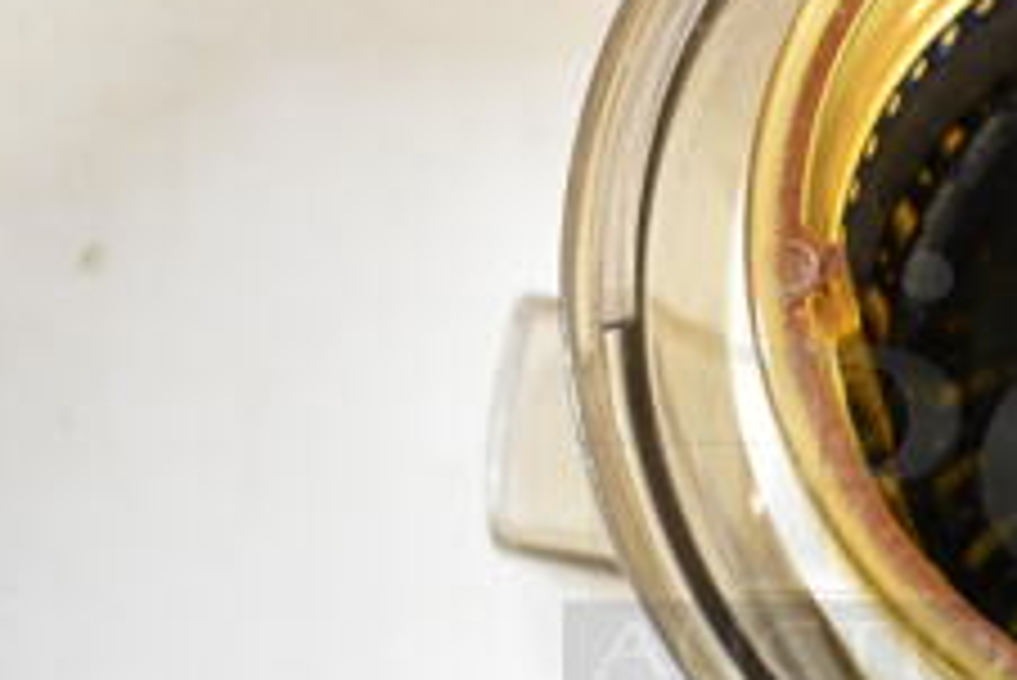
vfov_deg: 18.6
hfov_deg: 26.0
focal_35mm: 73
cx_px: 1066
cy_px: 459
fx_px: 2063
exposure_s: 1/30
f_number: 3.5
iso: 450
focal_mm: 18
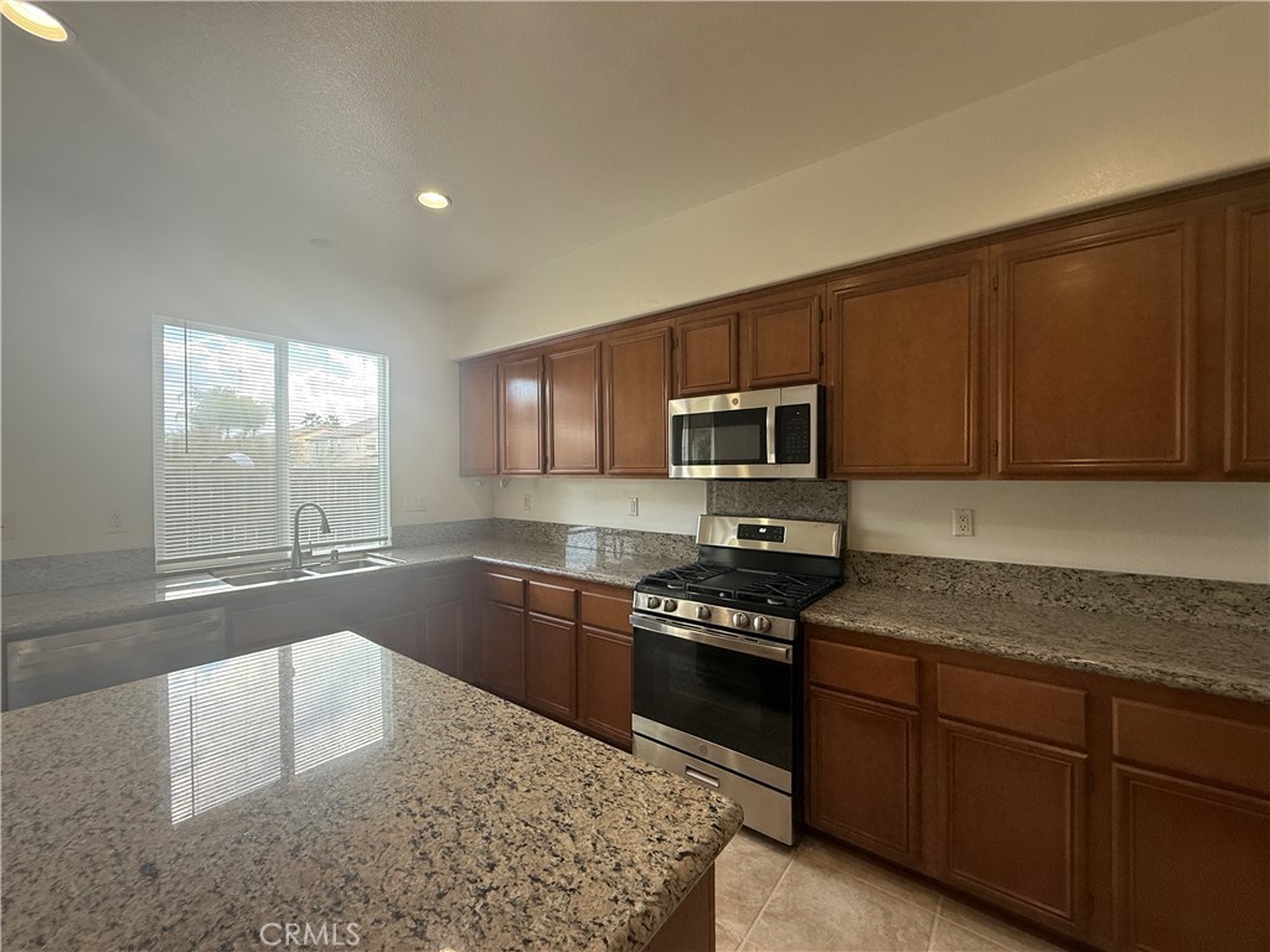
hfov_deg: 102.1
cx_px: 635
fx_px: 514
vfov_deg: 85.7
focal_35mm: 14
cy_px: 476
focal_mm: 2.22
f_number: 2.2
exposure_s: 1/120
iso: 160
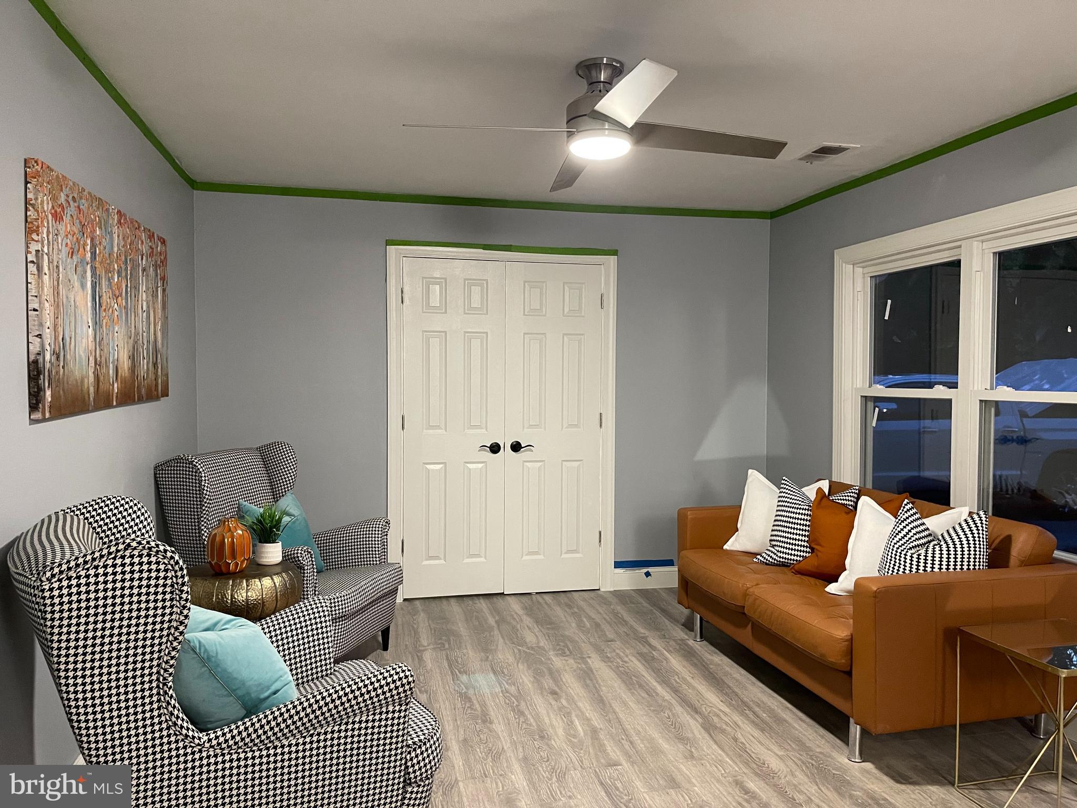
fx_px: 809
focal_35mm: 26
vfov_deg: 53.1
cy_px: 404
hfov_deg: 67.3
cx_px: 538
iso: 400
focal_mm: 5.1
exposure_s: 1/40
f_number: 1.6
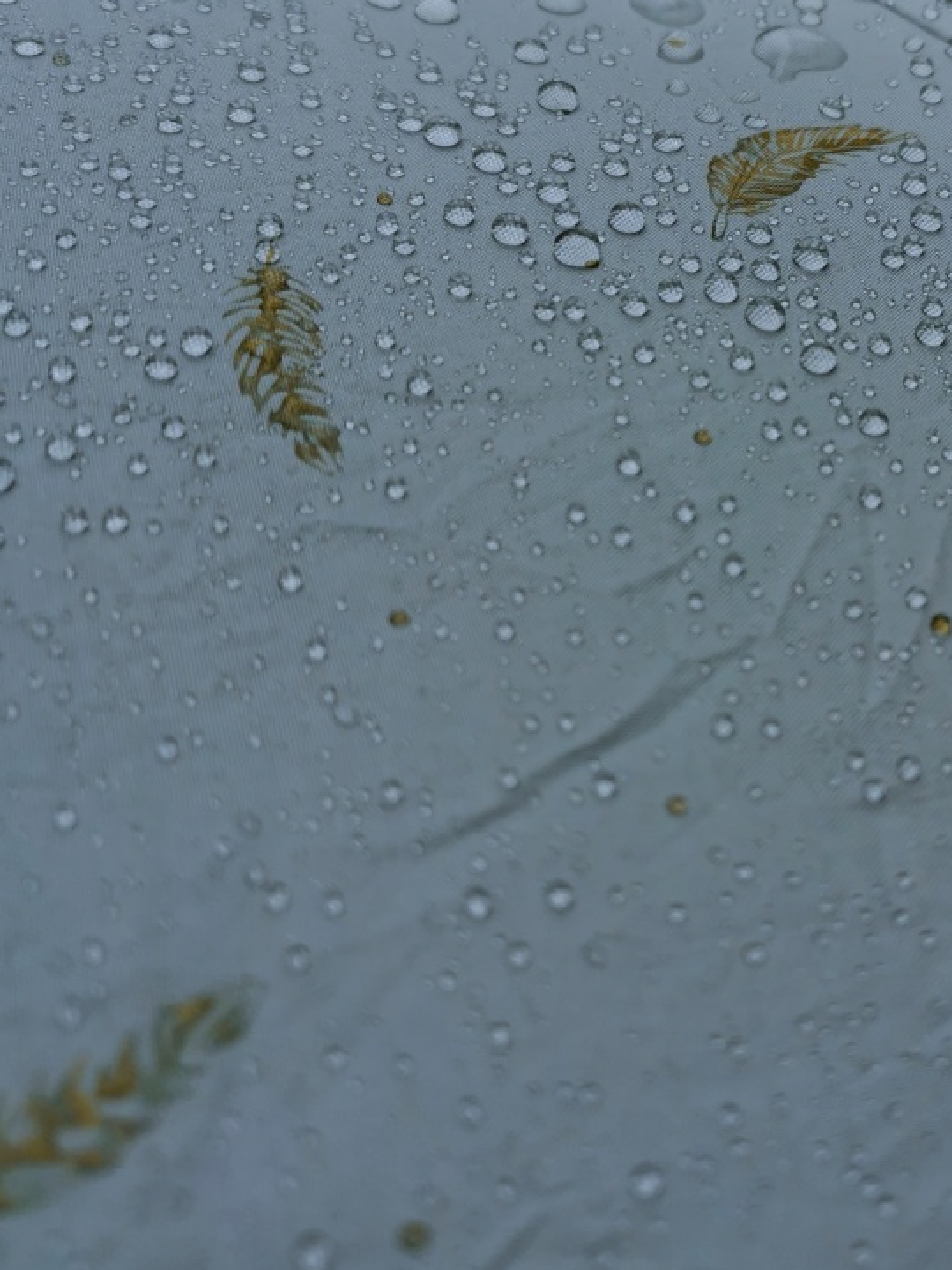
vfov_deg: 41.5
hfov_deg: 31.4
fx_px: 1650
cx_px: 753
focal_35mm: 45
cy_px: 415
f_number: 1.8
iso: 50
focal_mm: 5.58
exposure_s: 1/2000
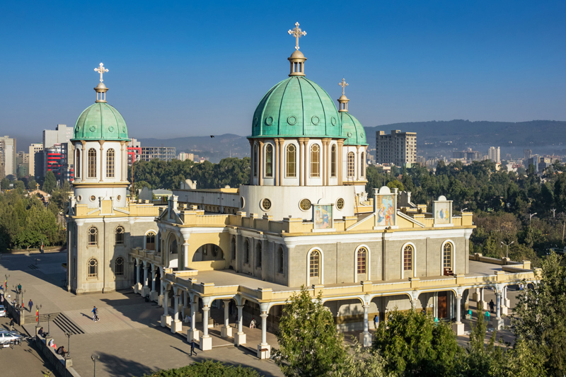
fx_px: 754
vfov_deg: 28.1
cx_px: 283
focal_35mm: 48
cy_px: 188
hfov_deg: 41.1
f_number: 4.5
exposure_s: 1/1000
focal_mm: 17.55
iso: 100
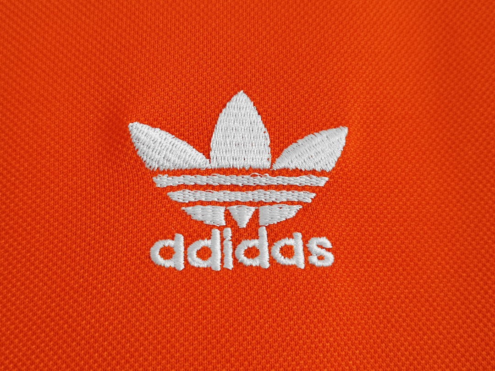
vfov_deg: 26.6
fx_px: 786
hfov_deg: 34.9
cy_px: 186
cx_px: 248
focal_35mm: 55
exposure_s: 1/50
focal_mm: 5.58
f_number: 1.8
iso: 100
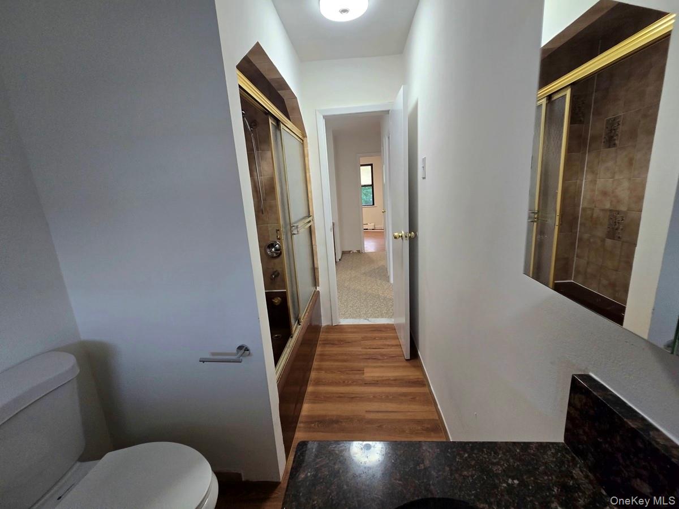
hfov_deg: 106.2
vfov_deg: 89.9
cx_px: 340
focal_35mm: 13
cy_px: 254
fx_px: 255
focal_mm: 2.2
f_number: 2.2
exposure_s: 1/60
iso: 160
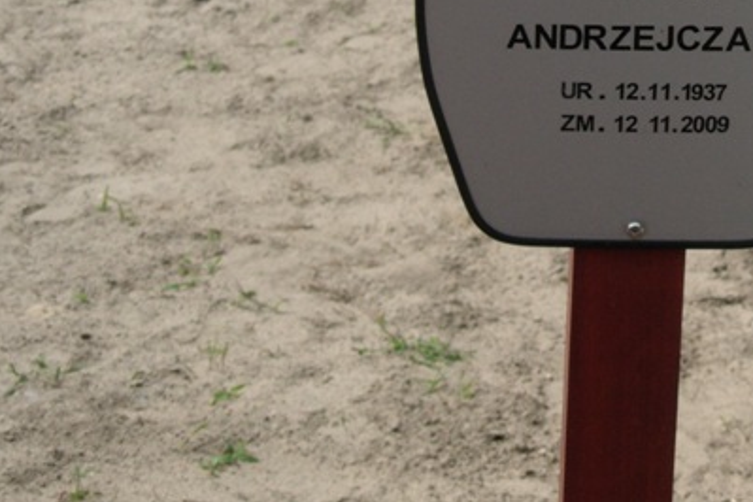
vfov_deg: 6.4
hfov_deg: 9.5
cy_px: 45
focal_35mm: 215
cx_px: 630
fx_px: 4497
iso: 64
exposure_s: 1/724
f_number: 4.6
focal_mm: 21.3
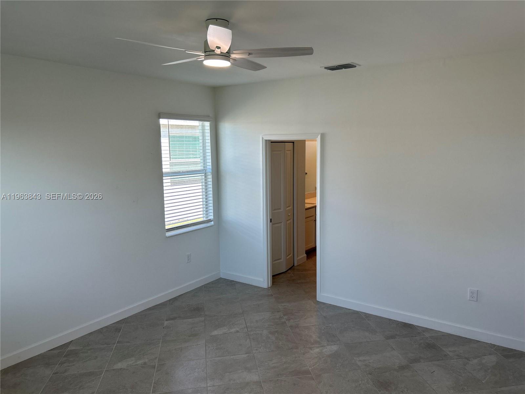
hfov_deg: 67.3
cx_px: 262
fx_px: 394
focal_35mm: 26
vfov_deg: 53.1
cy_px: 197
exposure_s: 1/180
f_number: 1.5
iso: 40
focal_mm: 5.7
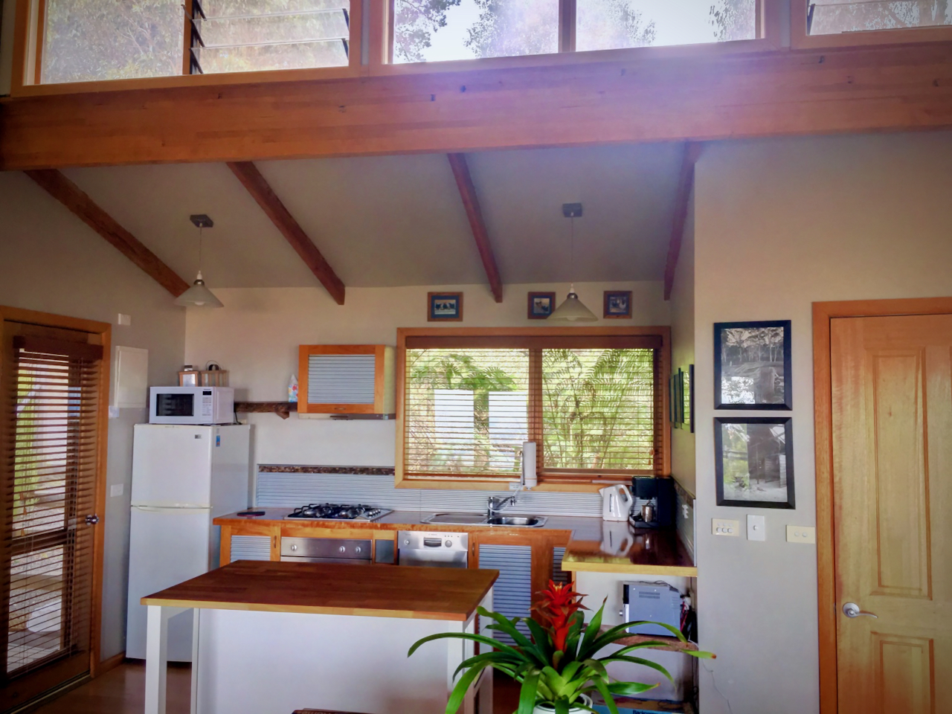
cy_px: 357
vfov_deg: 48.2
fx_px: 798
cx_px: 476
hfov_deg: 61.7
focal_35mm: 29
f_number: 2.2
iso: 25
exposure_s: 1/50
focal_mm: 4.15
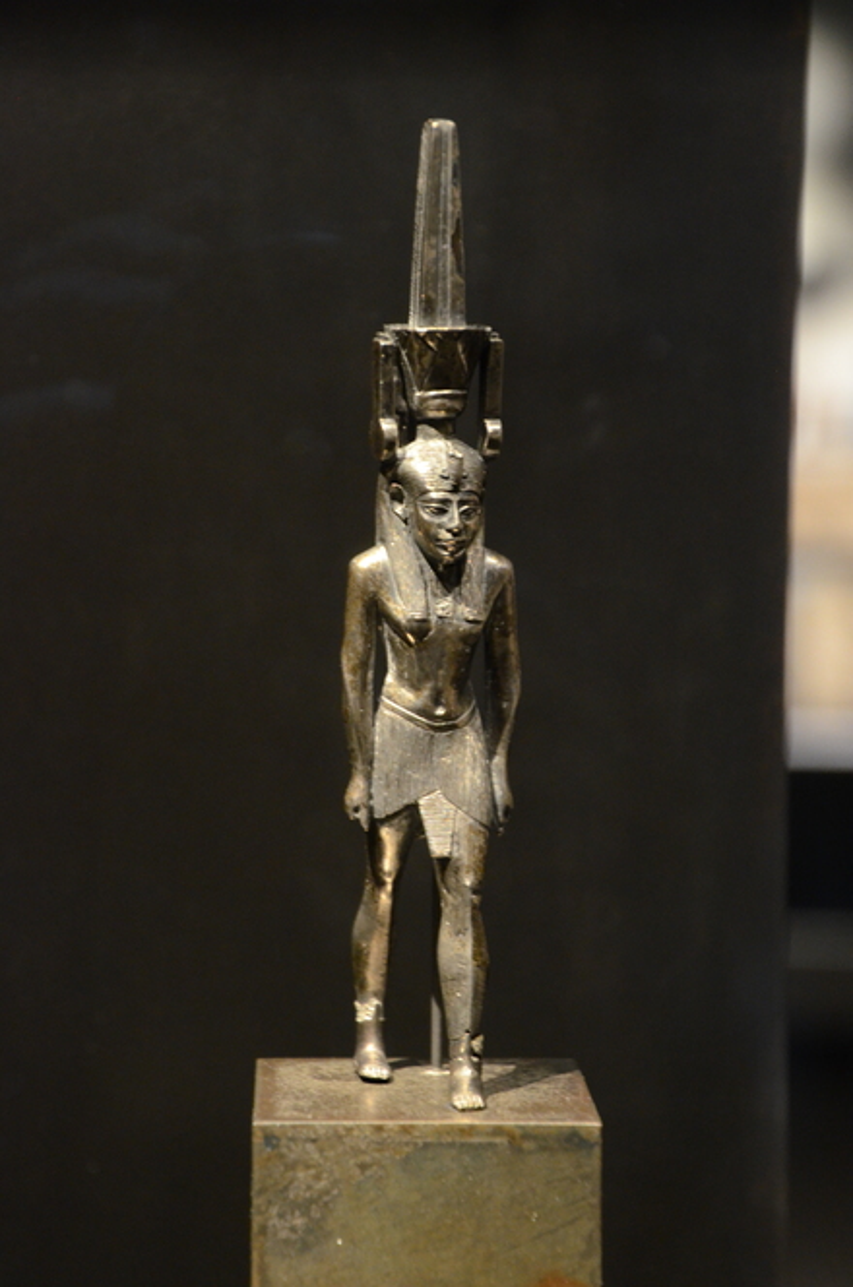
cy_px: 644
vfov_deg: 19.5
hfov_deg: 13.0
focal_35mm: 105
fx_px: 3747
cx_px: 426
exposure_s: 1/25
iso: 2500
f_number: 5.3
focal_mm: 70
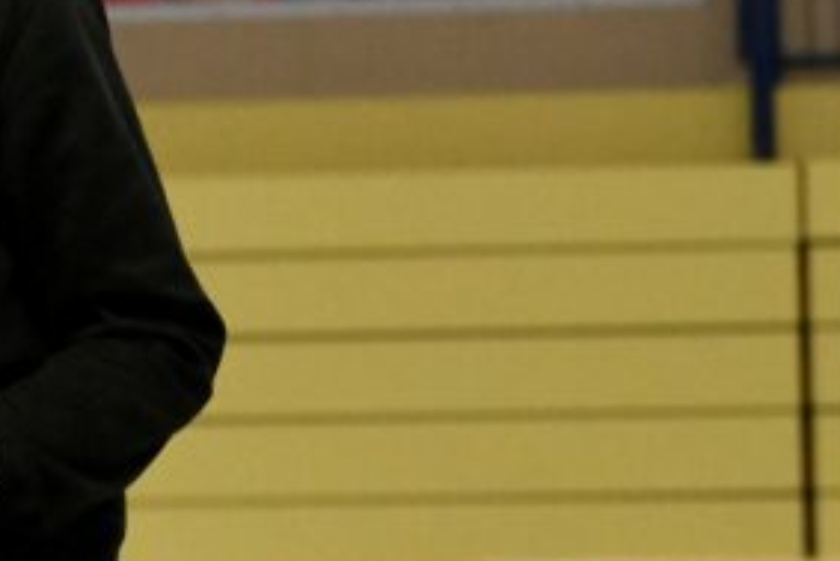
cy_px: 378
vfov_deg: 8.4
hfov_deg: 11.9
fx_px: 3805
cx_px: -540
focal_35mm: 163
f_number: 2.8
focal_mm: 45
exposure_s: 1/1250
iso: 5000
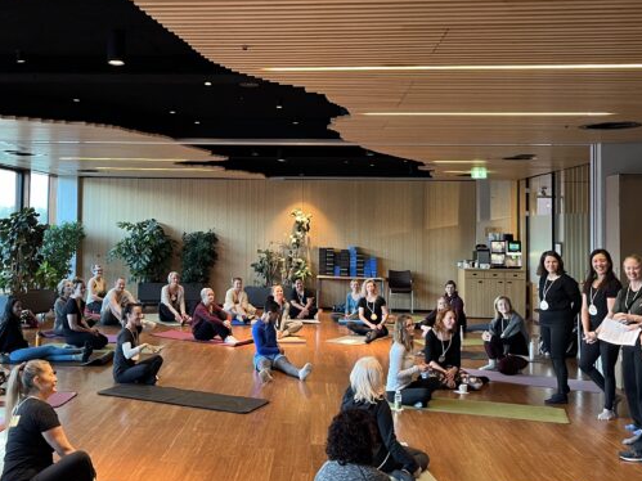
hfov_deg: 46.4
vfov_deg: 35.8
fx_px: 742
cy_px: 188
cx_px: 244
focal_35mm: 40
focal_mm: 5.1
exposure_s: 1/60
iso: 320
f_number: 1.6
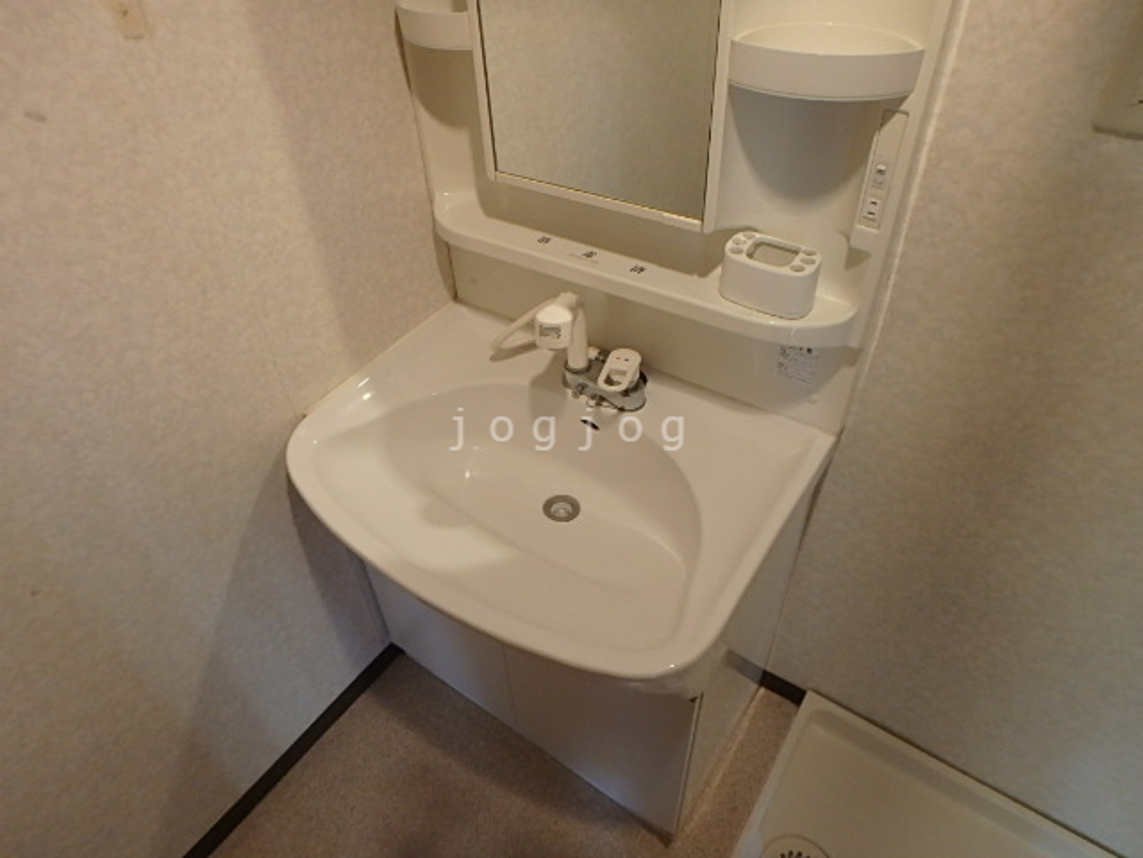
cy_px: 429
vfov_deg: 63.4
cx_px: 572
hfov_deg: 79.0
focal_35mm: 21
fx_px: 693
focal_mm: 3.7
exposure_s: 1/30
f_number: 3.5
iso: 320
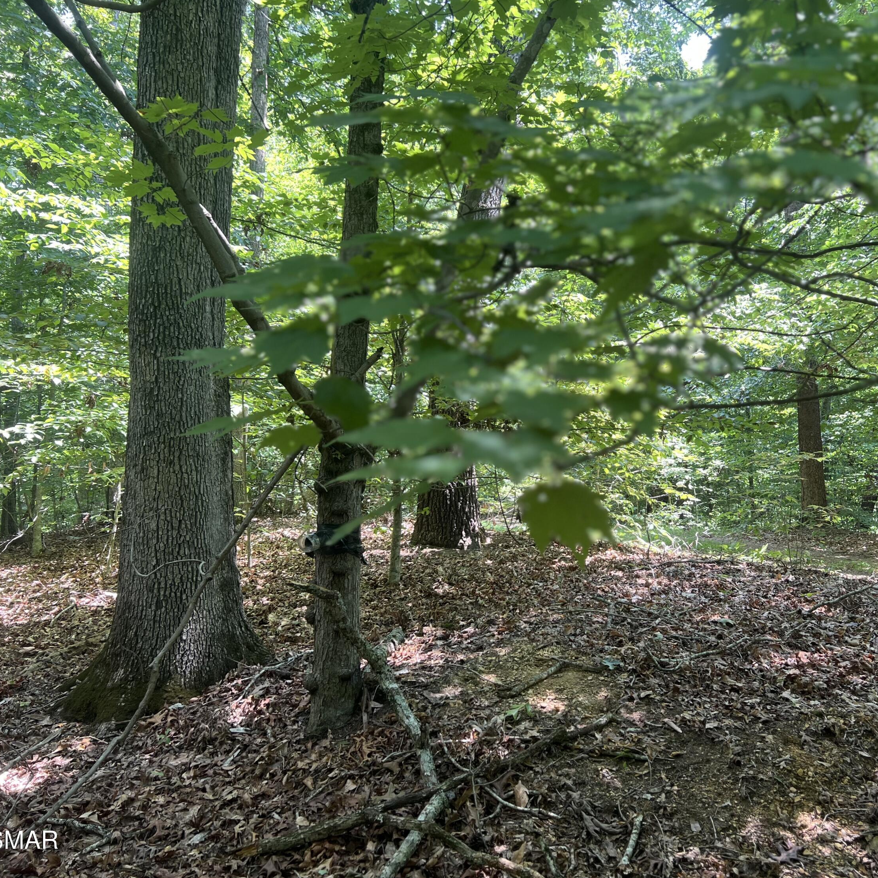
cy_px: 437
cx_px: 558
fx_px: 890
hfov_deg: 51.9
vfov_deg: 52.5
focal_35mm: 31
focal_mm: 5.7
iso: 50
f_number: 1.5
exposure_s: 1/121
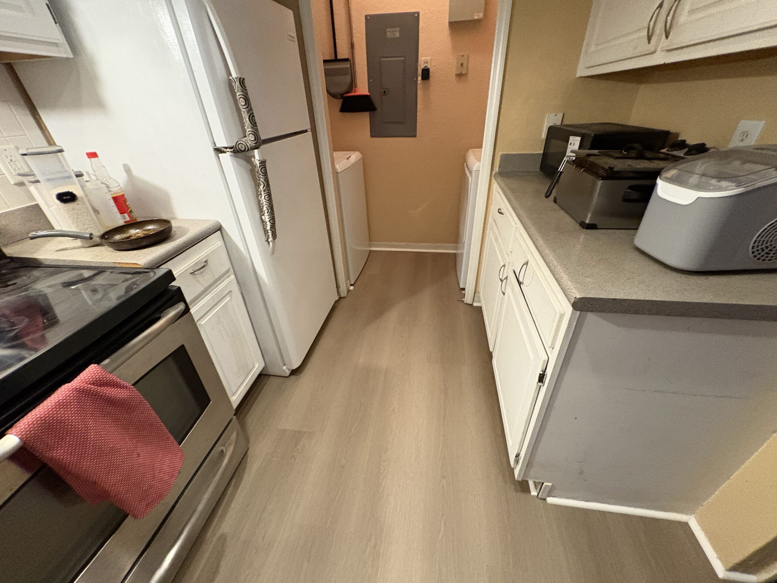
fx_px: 314
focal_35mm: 14
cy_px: 292
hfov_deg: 102.1
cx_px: 388
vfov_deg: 85.7
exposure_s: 1/60
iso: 800
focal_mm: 2.22
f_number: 2.2
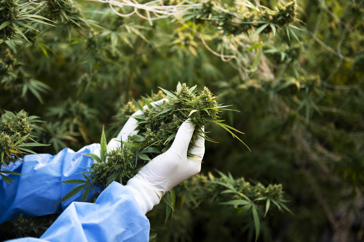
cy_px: 121
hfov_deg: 46.4
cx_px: 182
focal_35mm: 42
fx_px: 424
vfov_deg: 31.9
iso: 100
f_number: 2.8
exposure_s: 1/400
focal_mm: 42
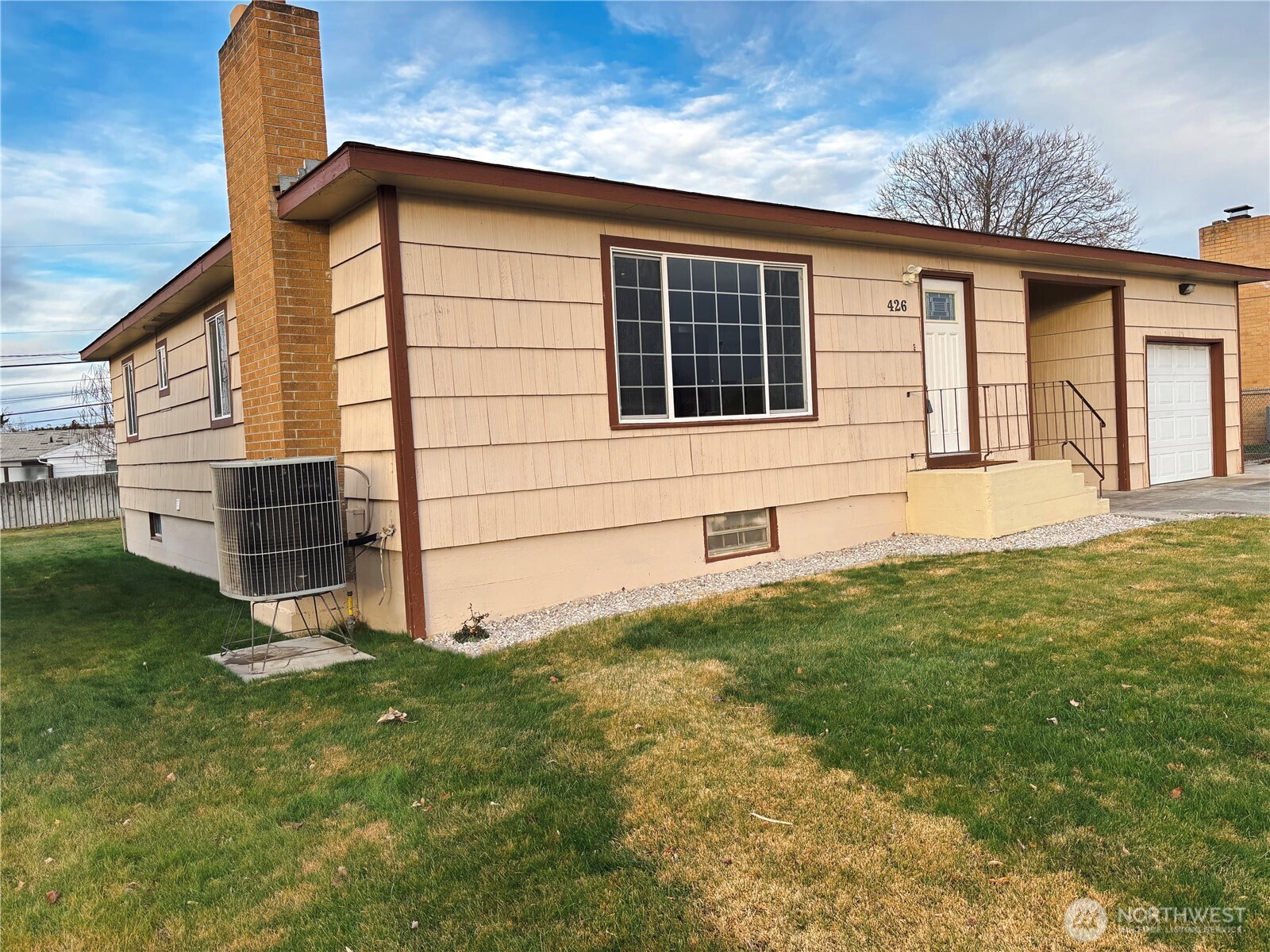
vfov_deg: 53.1
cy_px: 476
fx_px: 954
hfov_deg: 67.3
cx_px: 635
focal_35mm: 26
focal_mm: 5.96
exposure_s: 1/500
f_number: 1.6
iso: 50
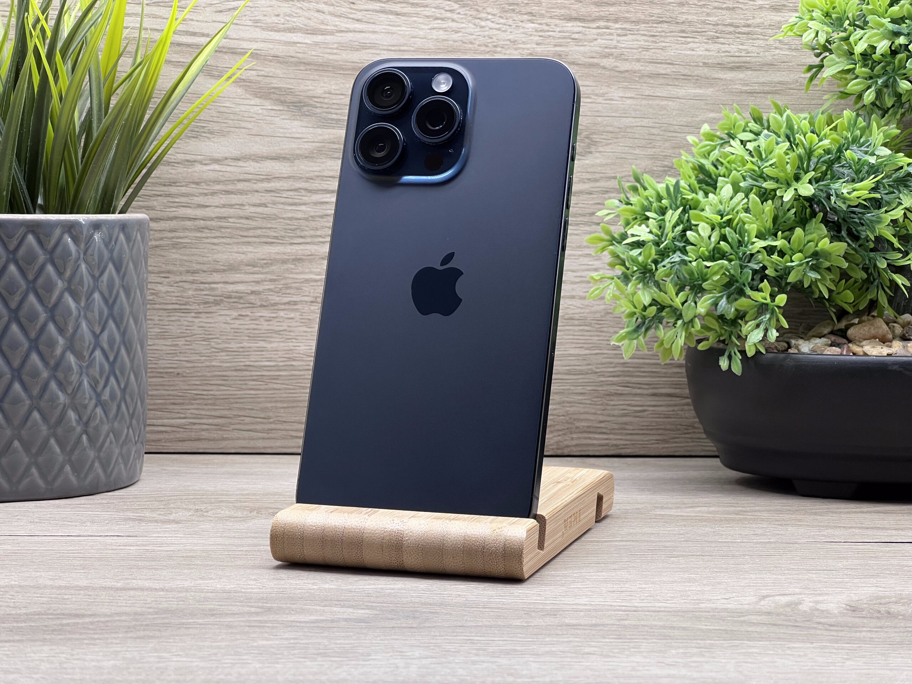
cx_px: 456
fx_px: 2029
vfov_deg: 19.1
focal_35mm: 77
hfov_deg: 25.3
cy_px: 342
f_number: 2.8
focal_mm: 9
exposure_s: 1/100
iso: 125
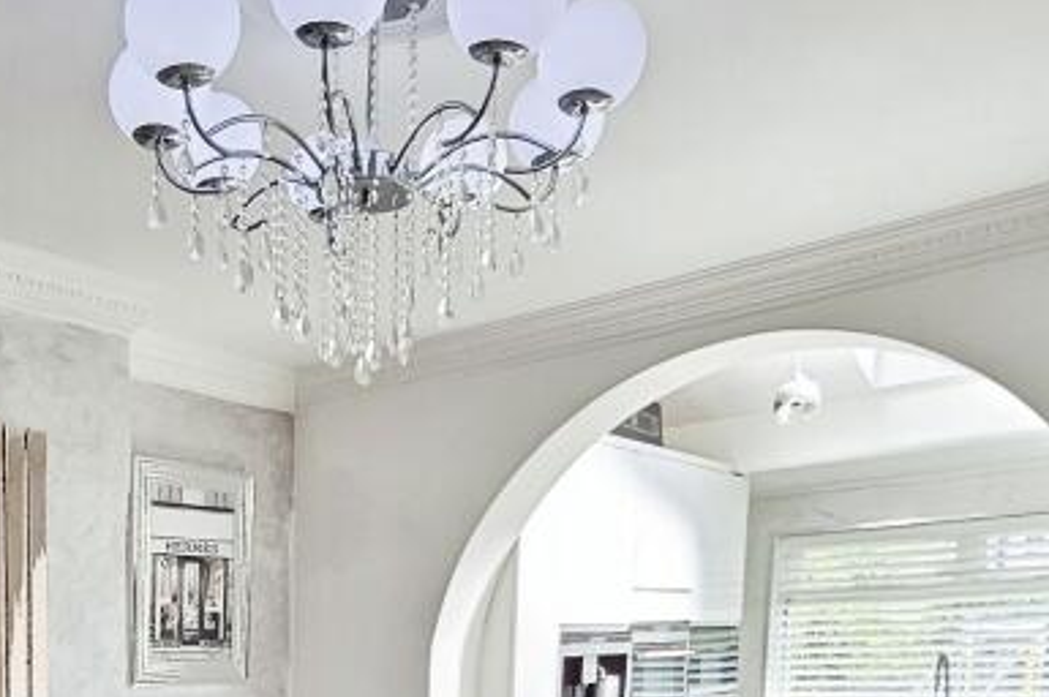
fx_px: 1048
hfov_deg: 52.2
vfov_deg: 27.7
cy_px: 994
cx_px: 354
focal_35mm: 36
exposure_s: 1/50
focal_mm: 1.7
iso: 32
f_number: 2.2
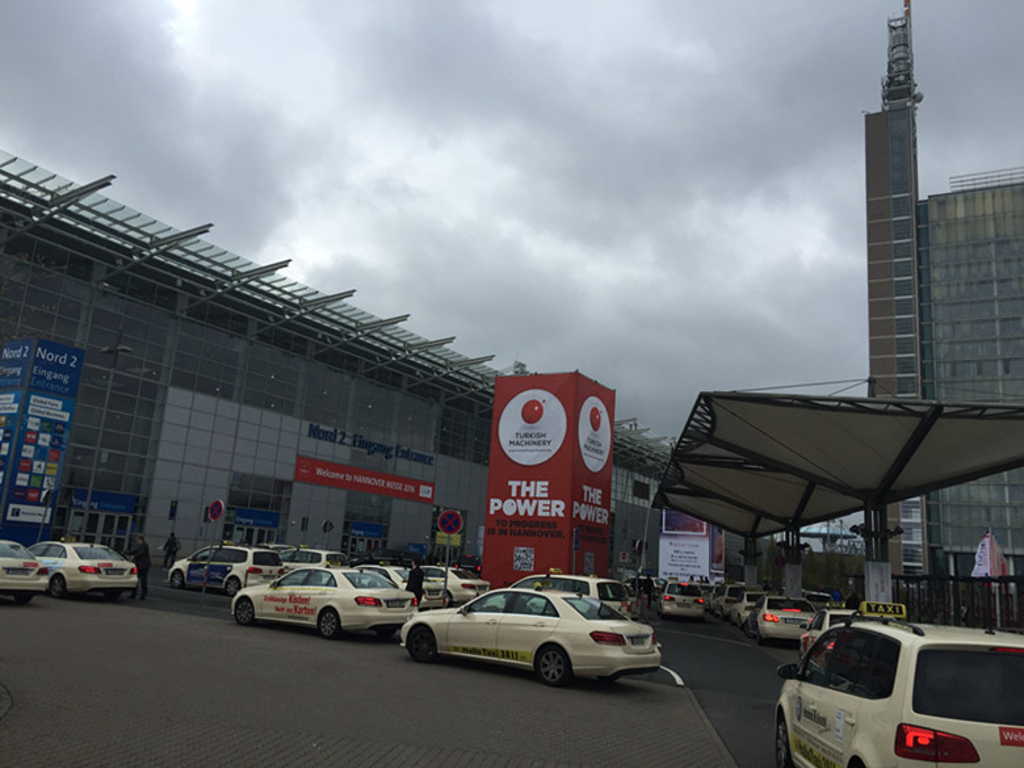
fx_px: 858
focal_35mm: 29
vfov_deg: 48.2
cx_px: 512
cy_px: 384
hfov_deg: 61.7
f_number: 2.2
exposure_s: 1/1647
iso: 32
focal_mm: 4.15
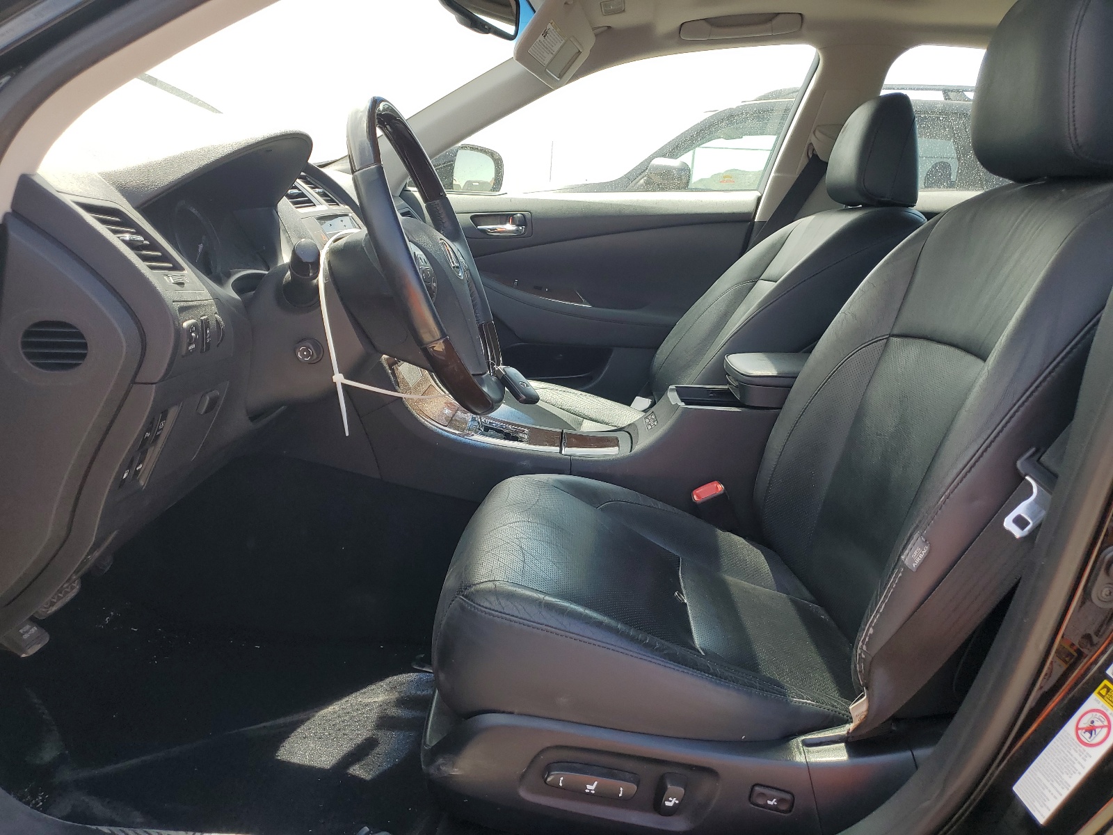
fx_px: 836
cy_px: 418
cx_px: 556
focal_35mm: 26
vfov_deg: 53.1
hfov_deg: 67.3
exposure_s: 1/588
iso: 50
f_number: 1.5
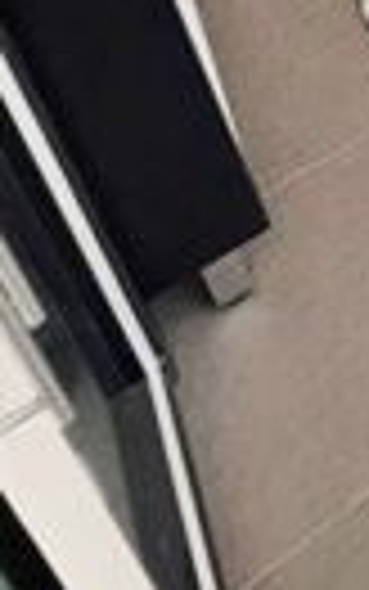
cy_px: -558
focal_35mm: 74
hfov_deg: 11.7
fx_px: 1189
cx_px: 1046
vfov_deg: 18.8
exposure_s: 1/50
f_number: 2.2
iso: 100
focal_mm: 1.7
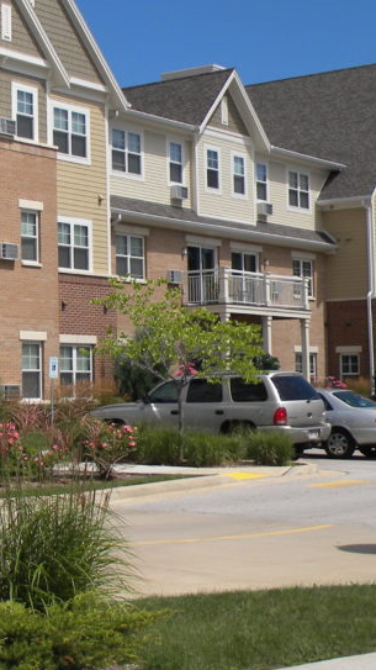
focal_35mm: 74
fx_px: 1313
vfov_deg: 28.6
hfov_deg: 15.9
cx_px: -14
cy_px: 308
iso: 80
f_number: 7.4
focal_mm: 6.4
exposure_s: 1/400
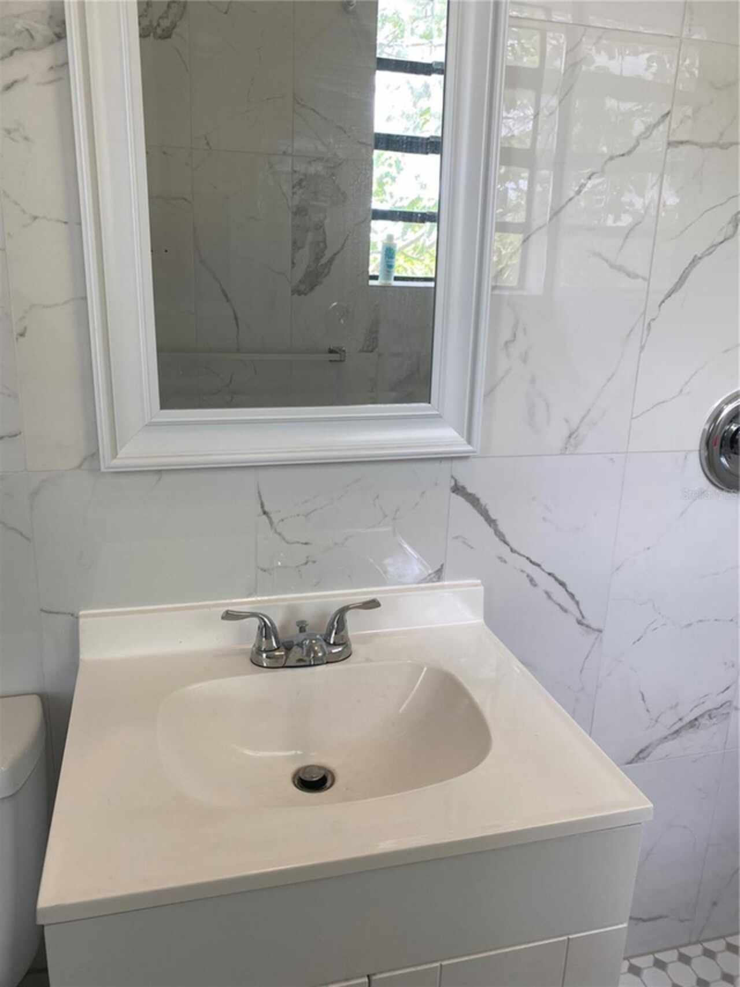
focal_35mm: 26
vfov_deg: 67.3
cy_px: 494
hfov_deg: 53.1
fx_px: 741
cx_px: 370
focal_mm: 4.25
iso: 64
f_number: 1.8
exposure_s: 1/120
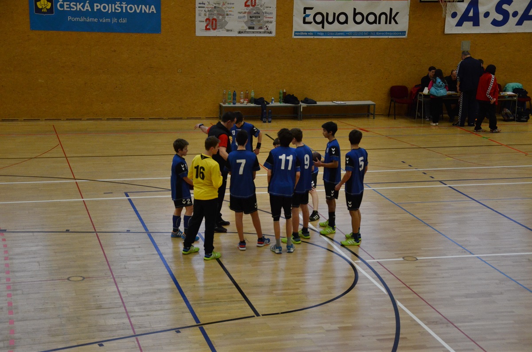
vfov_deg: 20.1
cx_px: 266
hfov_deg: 29.9
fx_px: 995
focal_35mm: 68
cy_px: 176
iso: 1250
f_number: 4.8
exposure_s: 1/400
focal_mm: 45
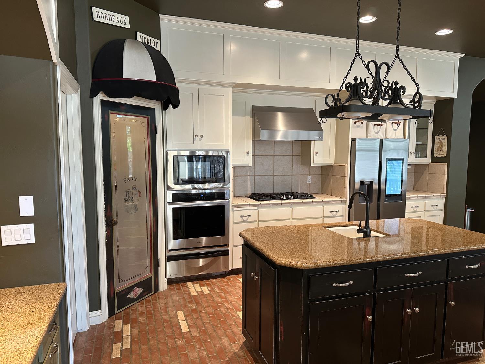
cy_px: 182
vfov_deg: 56.8
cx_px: 242
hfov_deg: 71.6
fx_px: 336
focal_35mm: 24
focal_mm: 6.86
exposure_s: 1/60
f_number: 1.78
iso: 250
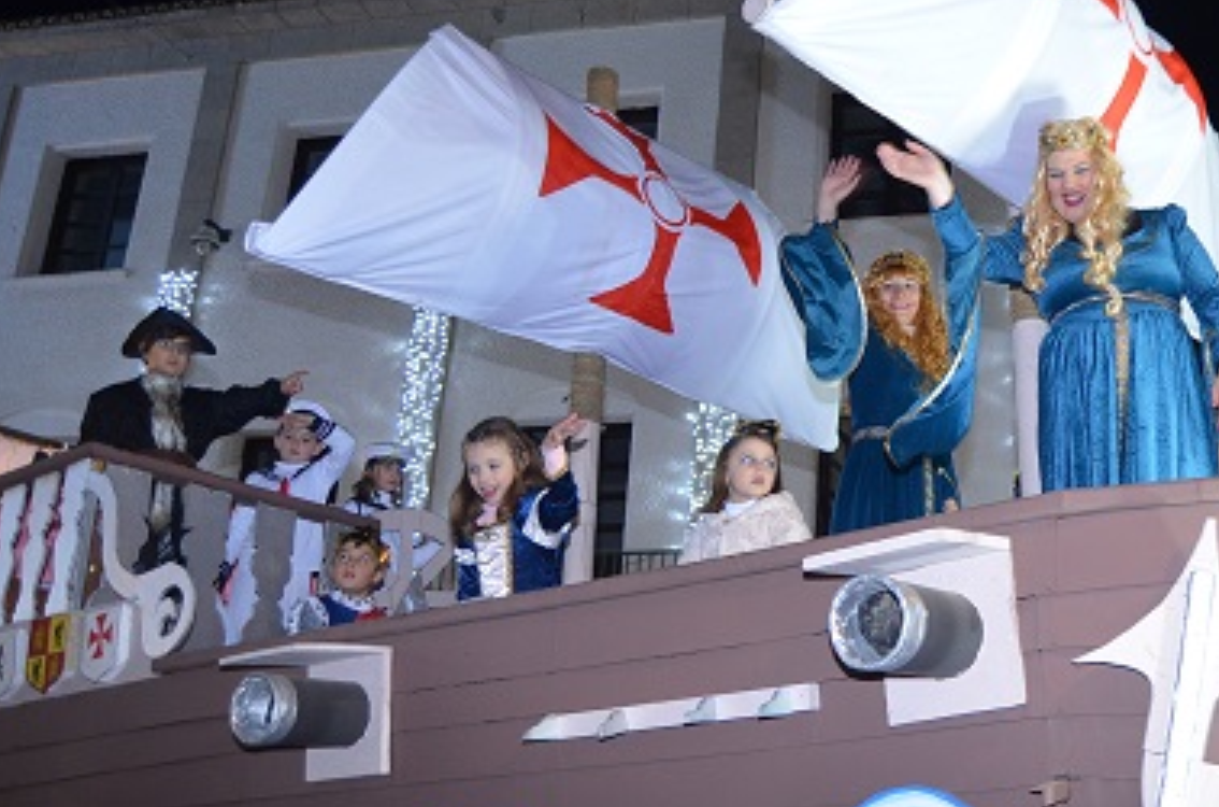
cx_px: 890
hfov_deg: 43.4
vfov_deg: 30.3
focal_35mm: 44
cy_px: 355
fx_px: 1486
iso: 800
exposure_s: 1/50
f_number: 3.5
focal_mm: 18
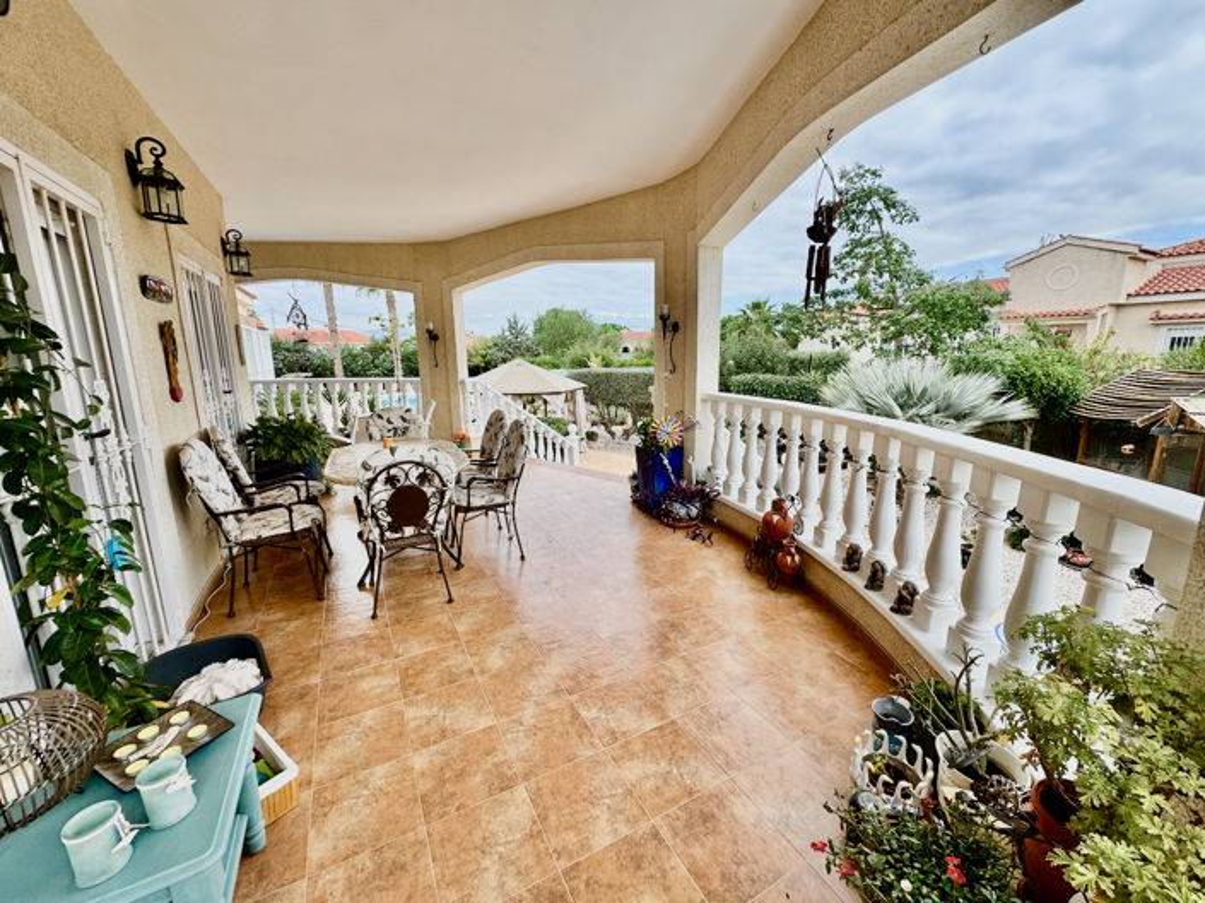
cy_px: 452
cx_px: 602
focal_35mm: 14
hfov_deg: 102.1
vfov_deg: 85.6
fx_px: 487
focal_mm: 2.22
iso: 40
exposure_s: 1/565
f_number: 2.2
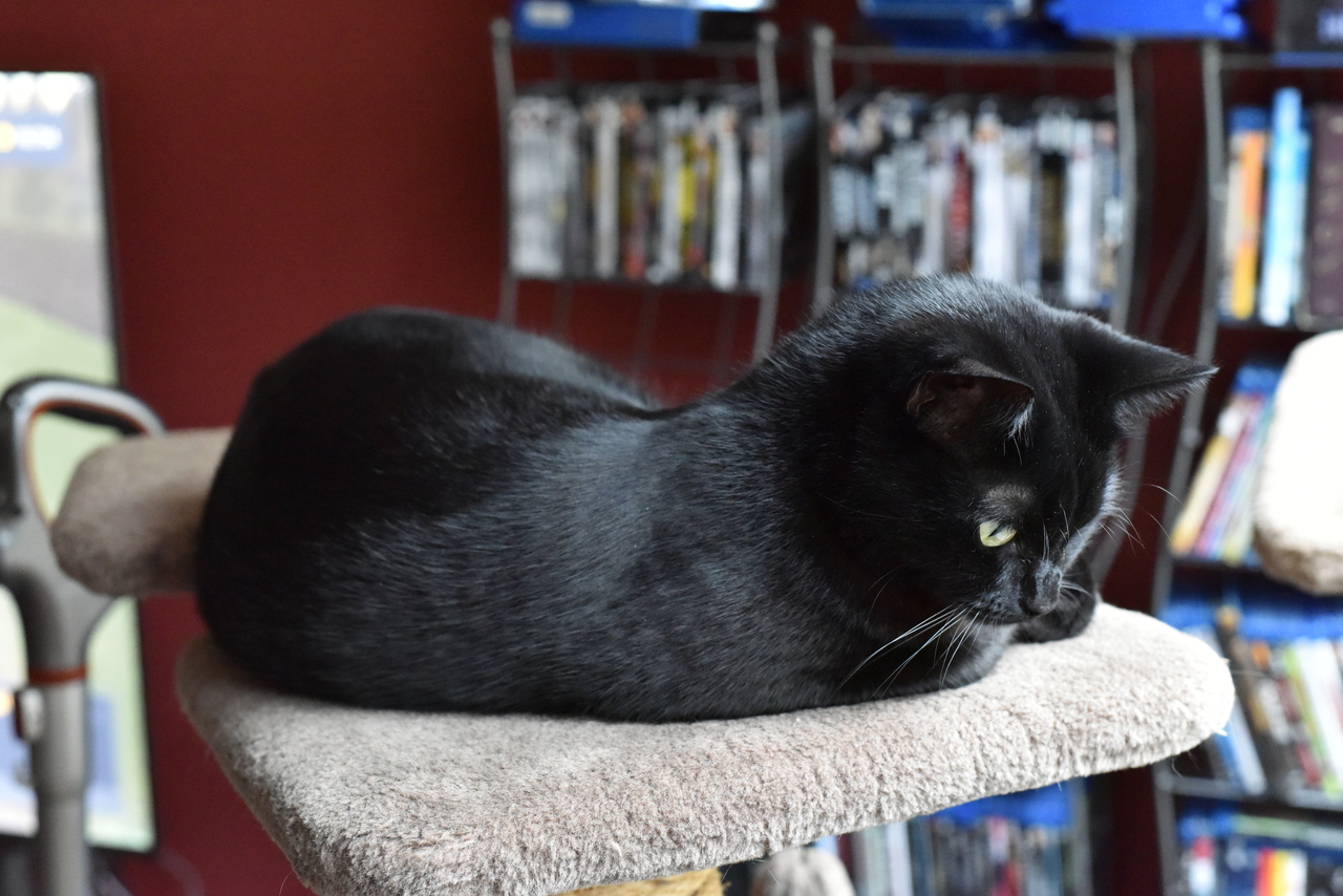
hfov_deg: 39.6
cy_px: 448
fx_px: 1866
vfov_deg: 27.0
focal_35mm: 50
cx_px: 672
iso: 9000
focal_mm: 50
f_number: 5
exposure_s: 1/100
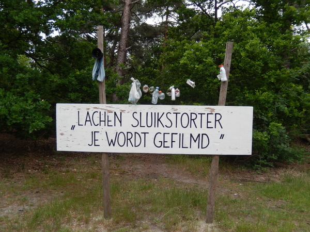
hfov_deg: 56.8
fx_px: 287
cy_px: 116
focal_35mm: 32
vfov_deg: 44.2
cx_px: 155
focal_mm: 5.7
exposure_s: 1/250
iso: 125
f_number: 3.8
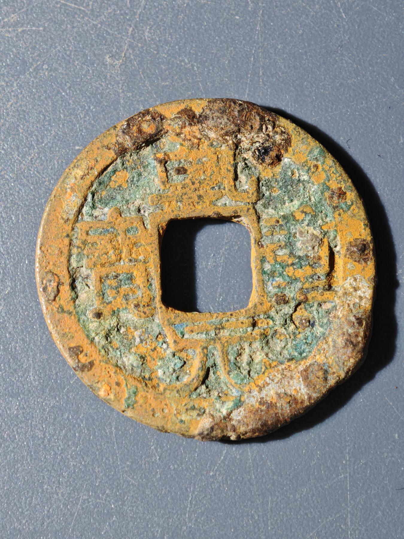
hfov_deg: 14.2
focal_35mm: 104
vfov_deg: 18.9
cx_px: 202
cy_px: 270
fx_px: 1618
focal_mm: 9
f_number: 2
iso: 400
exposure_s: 1/100
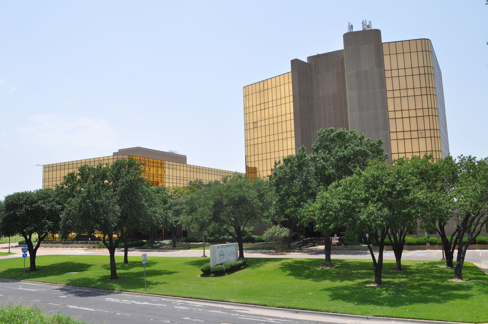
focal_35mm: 33
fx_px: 447
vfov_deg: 39.9
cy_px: 162
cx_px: 244
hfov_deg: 57.3
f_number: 9
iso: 200
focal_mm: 22
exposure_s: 1/320
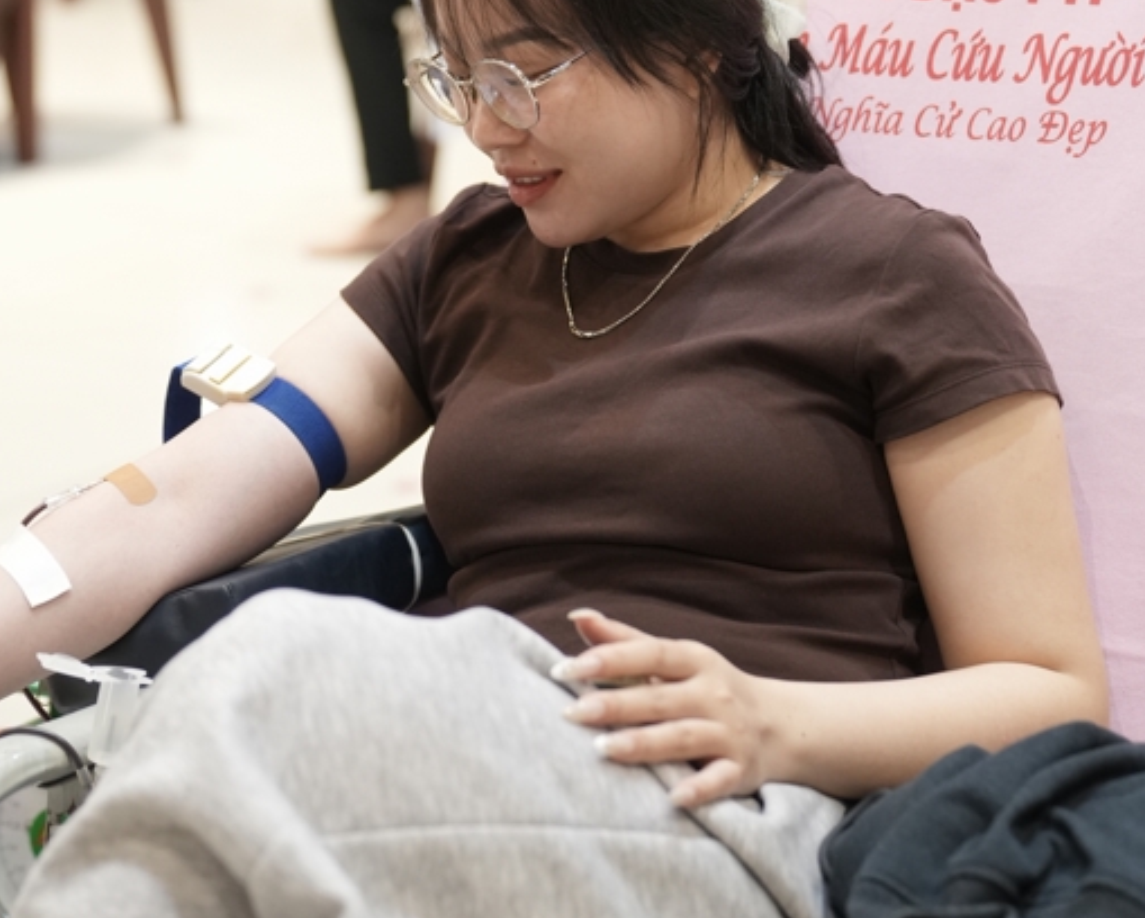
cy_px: 57
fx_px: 3290
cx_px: 445
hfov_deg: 19.7
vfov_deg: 15.7
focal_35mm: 97
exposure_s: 1/160
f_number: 2.5
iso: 2000
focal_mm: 54
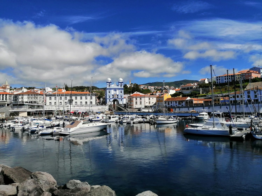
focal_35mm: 26
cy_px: 98
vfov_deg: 53.1
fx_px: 197
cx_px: 131
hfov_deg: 67.3
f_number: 1.8
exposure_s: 1/3356
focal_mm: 3.6
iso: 50
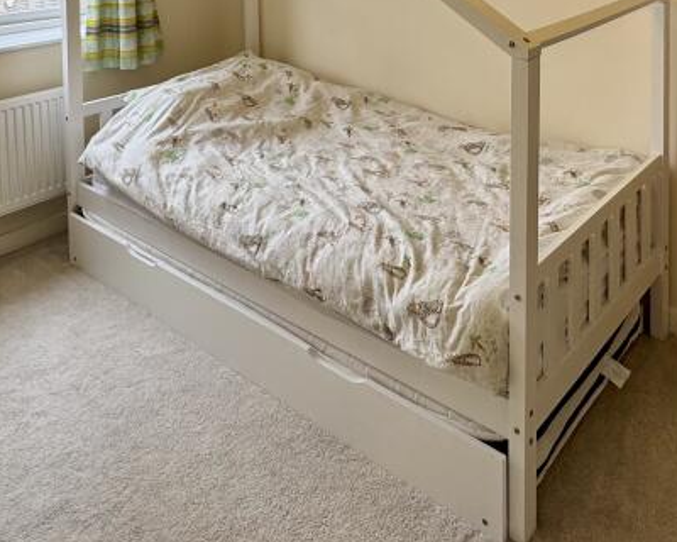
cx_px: 374
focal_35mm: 35
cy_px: -66
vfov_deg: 35.5
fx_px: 701
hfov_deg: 51.4
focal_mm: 2.22
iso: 50
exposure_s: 1/99
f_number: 2.2
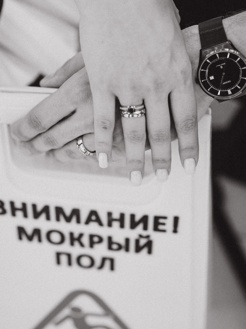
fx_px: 748
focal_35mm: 79
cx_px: 97
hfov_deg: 18.6
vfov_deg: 24.7
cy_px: 188
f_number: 3.2
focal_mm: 55
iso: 1600
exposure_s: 1/250
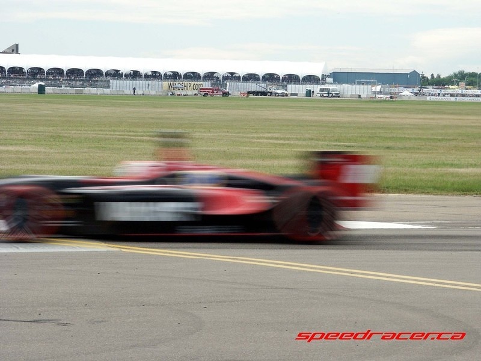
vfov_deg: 7.9
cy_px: 180
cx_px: 240
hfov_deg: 10.6
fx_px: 2598
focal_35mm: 187
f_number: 9.5
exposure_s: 1/125
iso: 100
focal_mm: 47.25
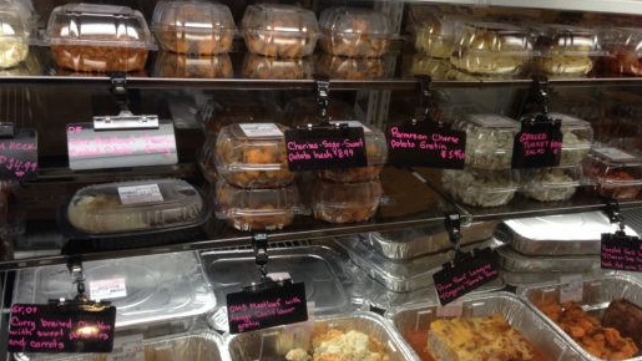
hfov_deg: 54.0
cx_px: 325
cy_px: 212
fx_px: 630
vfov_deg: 31.9
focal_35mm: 37
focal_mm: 4.12
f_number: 2.4
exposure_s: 1/24
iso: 50
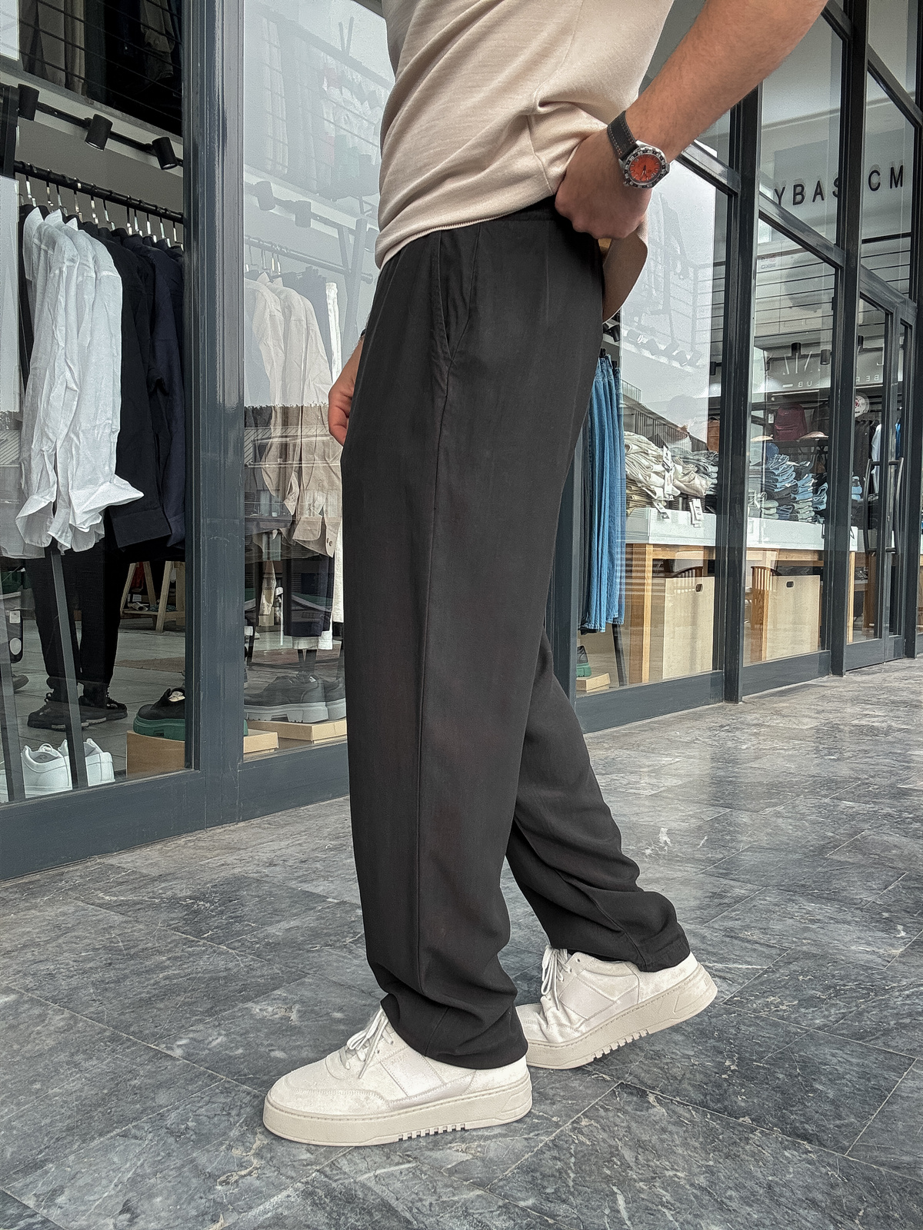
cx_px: 462
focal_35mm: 30
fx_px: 1067
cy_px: 615
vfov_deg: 60.0
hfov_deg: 46.8
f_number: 1.9
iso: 32
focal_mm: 2.69
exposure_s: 1/120
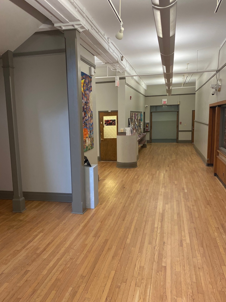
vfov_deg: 58.3
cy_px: 165
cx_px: 94
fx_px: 270
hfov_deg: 45.3
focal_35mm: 31
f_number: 1.8
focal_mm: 4.25
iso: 200
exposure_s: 1/60
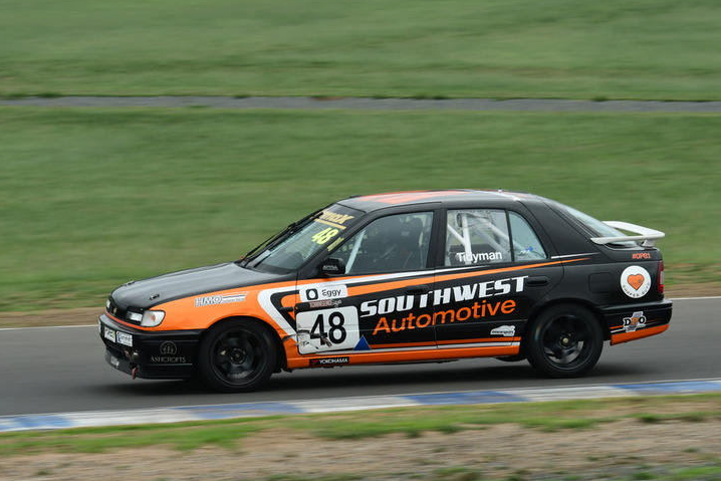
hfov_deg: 9.1
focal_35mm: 226
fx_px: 4518
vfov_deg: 6.1
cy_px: 238
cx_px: 400
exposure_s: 1/250
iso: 500
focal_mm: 135
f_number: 11
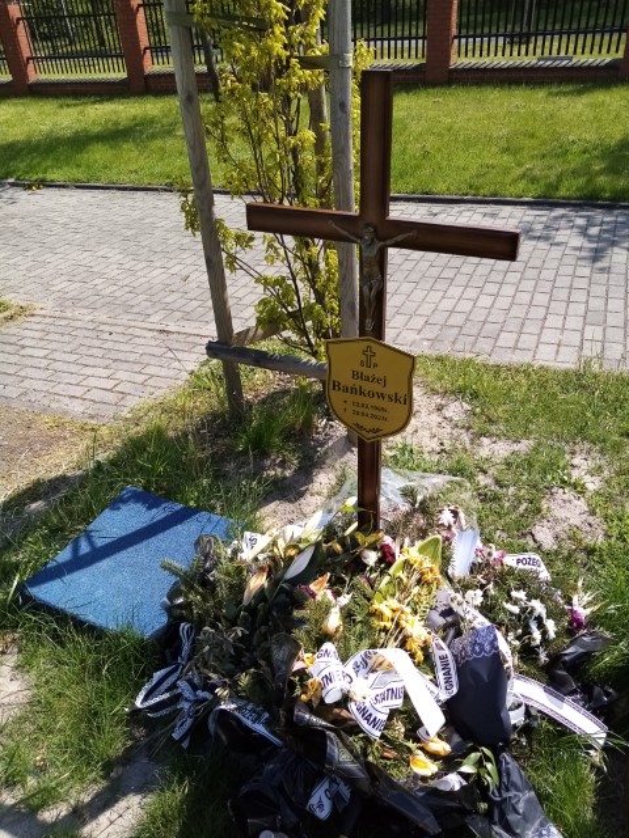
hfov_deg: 53.1
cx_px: 314
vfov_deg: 67.3
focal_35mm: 26
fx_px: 630
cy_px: 419
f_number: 1.8
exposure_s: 1/891
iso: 104
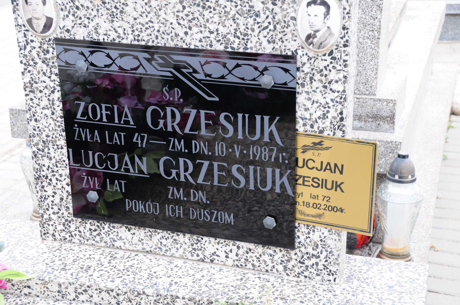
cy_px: 152
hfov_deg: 31.9
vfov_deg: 21.5
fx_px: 804
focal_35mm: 63
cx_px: 230
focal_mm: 42
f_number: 7.1
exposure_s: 1/100
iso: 640
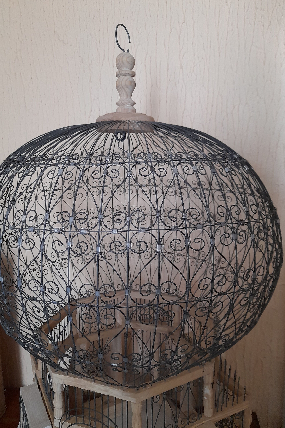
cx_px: 132
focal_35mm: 27
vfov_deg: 67.4
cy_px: 209
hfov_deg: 47.9
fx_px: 321
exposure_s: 1/50
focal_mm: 4.6
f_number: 2
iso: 320
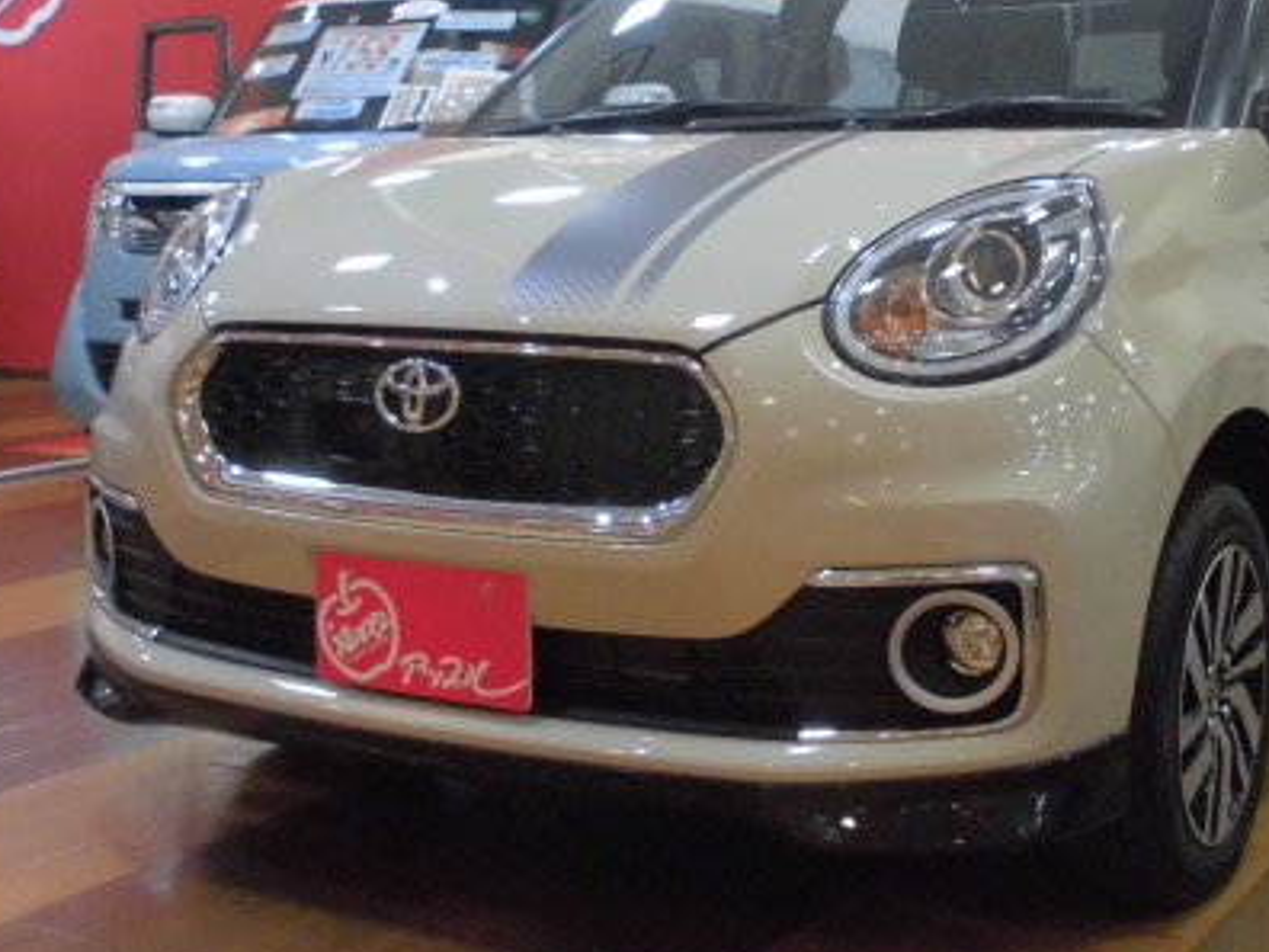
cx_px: 772
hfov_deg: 34.8
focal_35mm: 55
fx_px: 2016
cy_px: 279
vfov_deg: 26.3
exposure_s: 1/60
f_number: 4
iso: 400
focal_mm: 6.1
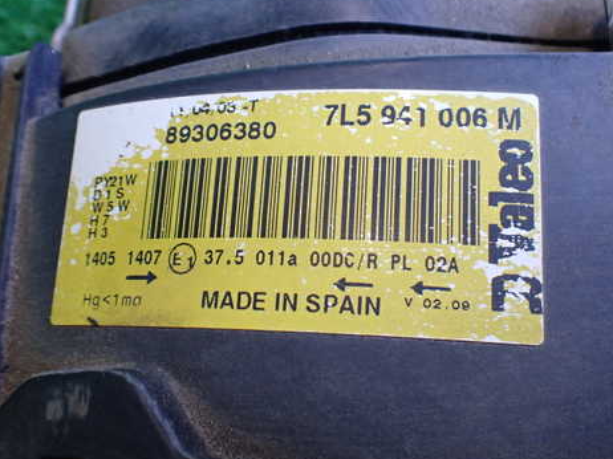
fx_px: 690
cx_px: 291
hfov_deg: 47.9
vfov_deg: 36.8
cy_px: 215
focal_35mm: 39
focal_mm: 5.4
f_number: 2.3
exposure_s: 1/125
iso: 500
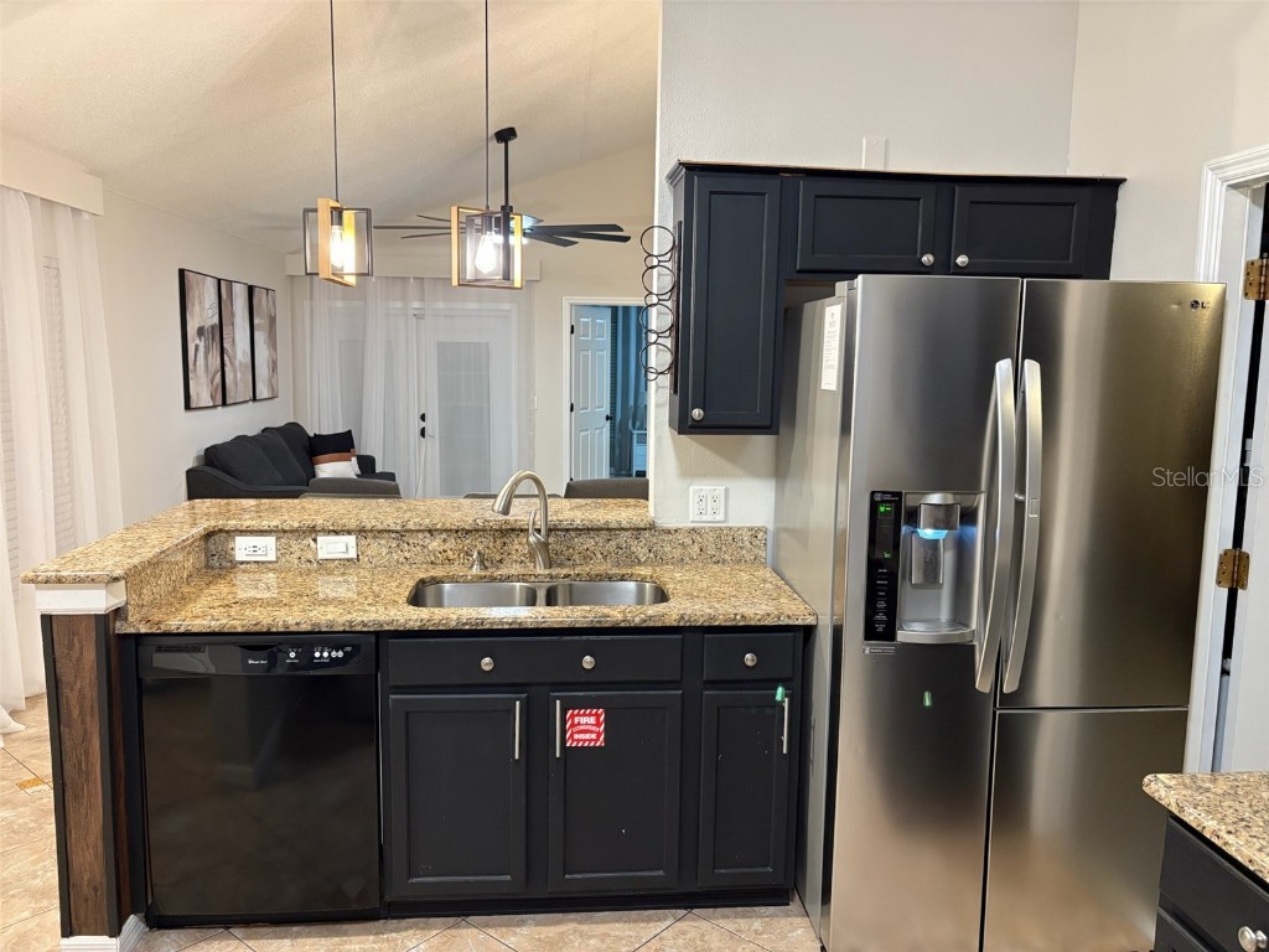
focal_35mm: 26
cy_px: 476
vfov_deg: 53.1
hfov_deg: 67.3
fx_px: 953
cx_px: 634
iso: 320
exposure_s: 1/60
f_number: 1.6
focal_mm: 5.96
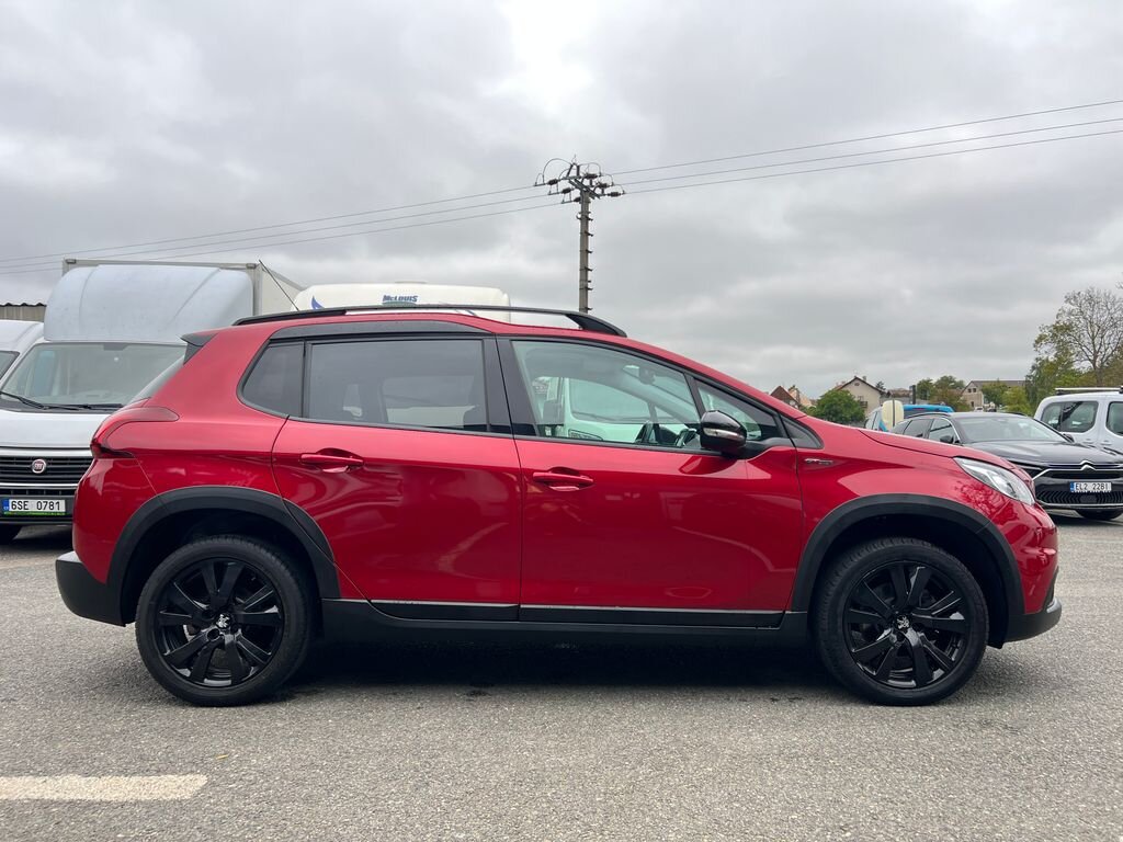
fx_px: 843
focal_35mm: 26
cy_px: 421
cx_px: 562
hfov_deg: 67.3
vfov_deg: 53.1
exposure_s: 1/235
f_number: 1.5
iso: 50
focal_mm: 5.7
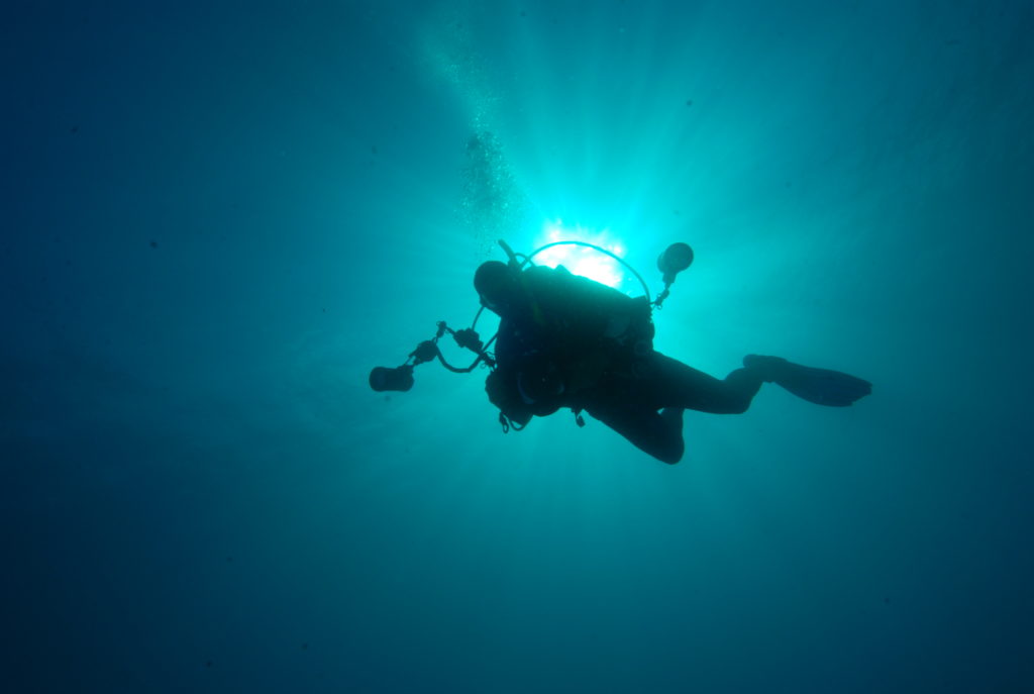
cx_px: 517
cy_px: 347
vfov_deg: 67.6
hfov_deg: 89.9
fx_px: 518
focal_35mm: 18
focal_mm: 12
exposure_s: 1/125
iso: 100
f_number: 20
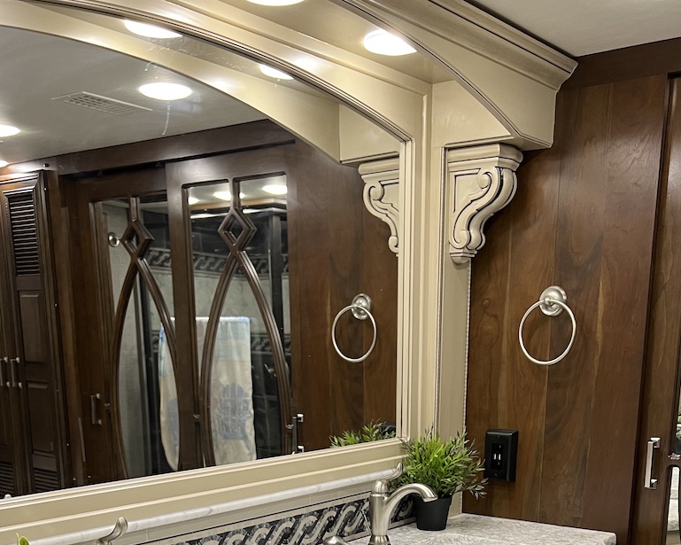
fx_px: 887
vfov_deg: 31.1
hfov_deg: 42.0
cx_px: 350
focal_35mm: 44
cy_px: 571
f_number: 1.5
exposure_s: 1/60
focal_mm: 5.7
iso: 100
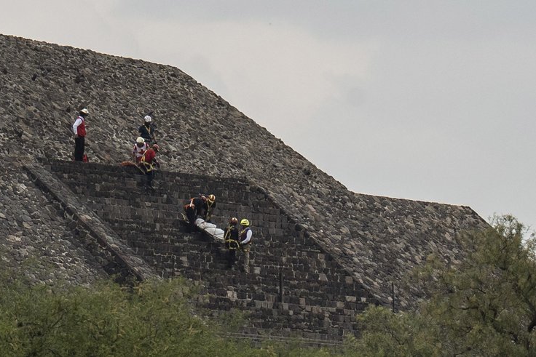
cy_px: 161
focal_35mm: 220
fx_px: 3276
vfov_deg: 6.2
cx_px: 242
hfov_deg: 9.4
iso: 800
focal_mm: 200
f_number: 10
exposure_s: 1/800
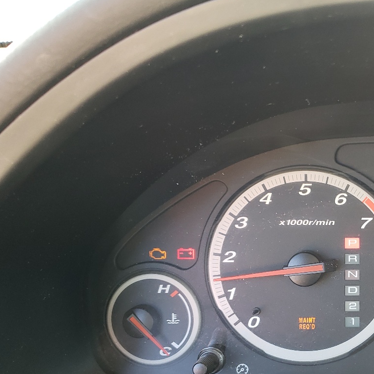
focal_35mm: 48
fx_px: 587
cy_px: 265
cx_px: 376
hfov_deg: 32.4
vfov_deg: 34.8
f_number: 1.5
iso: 57
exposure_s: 1/60.2
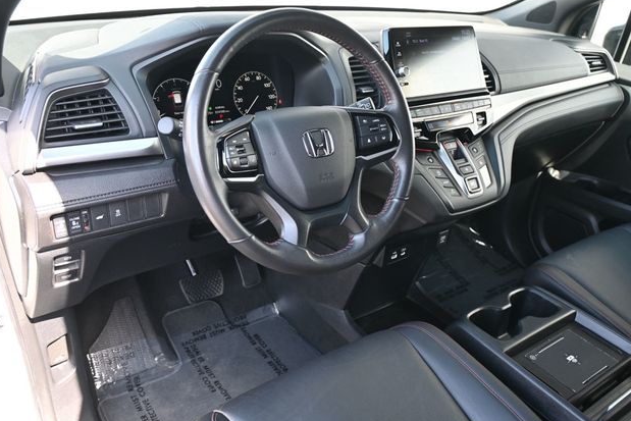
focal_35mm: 32
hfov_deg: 59.0
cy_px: 208
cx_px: 321
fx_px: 557
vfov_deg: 41.4
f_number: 3.8
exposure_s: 1/125
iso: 640
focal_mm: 20.5
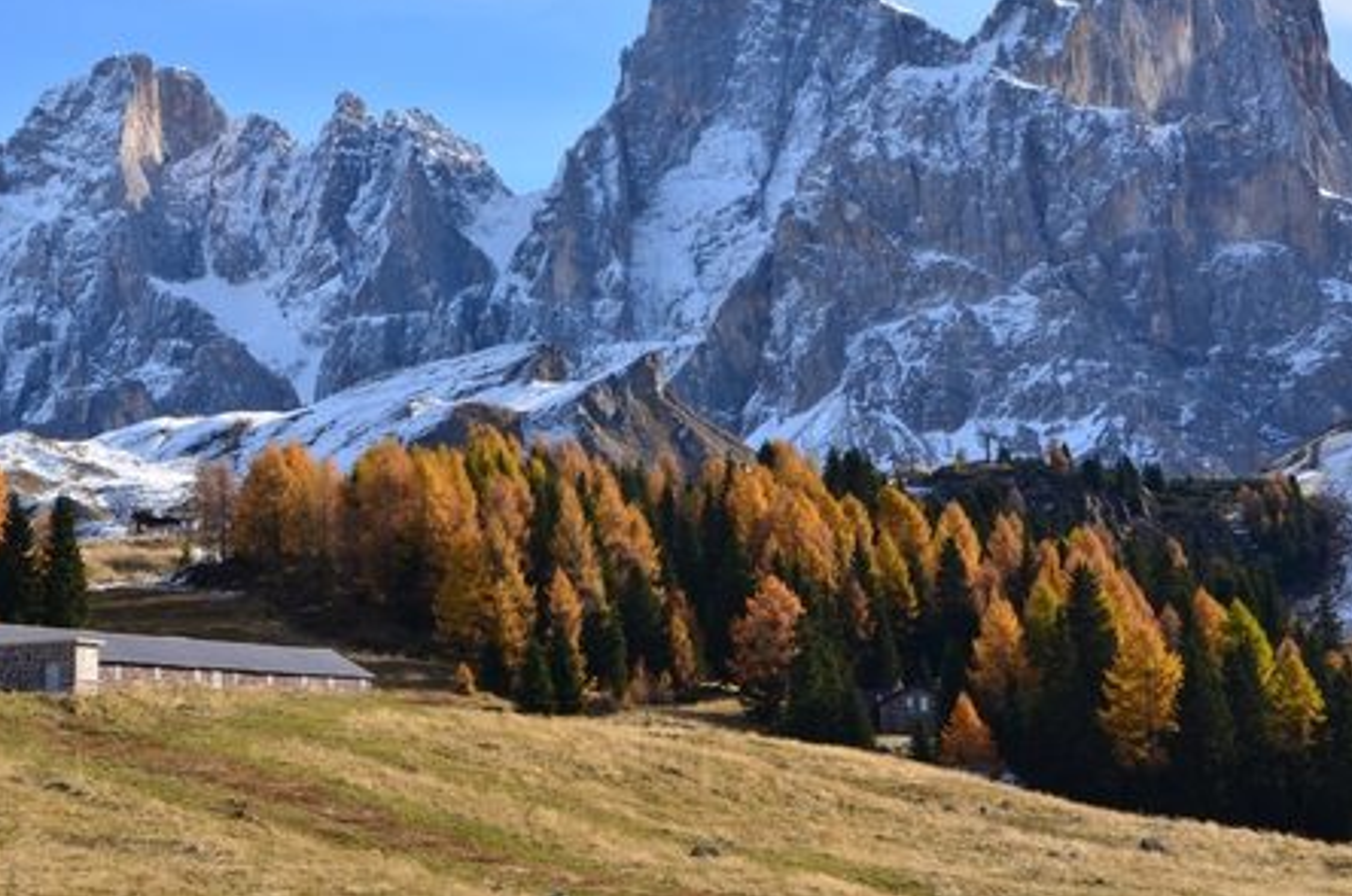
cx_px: 539
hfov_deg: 25.1
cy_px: 297
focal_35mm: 81
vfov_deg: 16.7
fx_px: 3035
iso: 140
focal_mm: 40
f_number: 9.5
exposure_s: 1/180
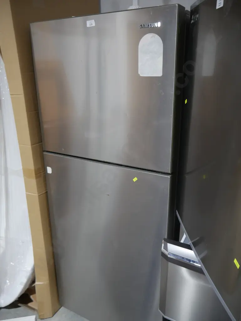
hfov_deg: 49.8
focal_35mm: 28
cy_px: 160
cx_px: 120
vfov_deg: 63.4
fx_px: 260
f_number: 3.5
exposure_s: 1/60
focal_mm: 14
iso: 500
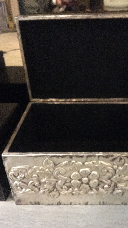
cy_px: 115
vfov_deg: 61.0
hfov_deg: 36.4
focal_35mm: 32
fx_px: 193
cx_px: 83
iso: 800
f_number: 2.2
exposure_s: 1/17
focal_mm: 4.15
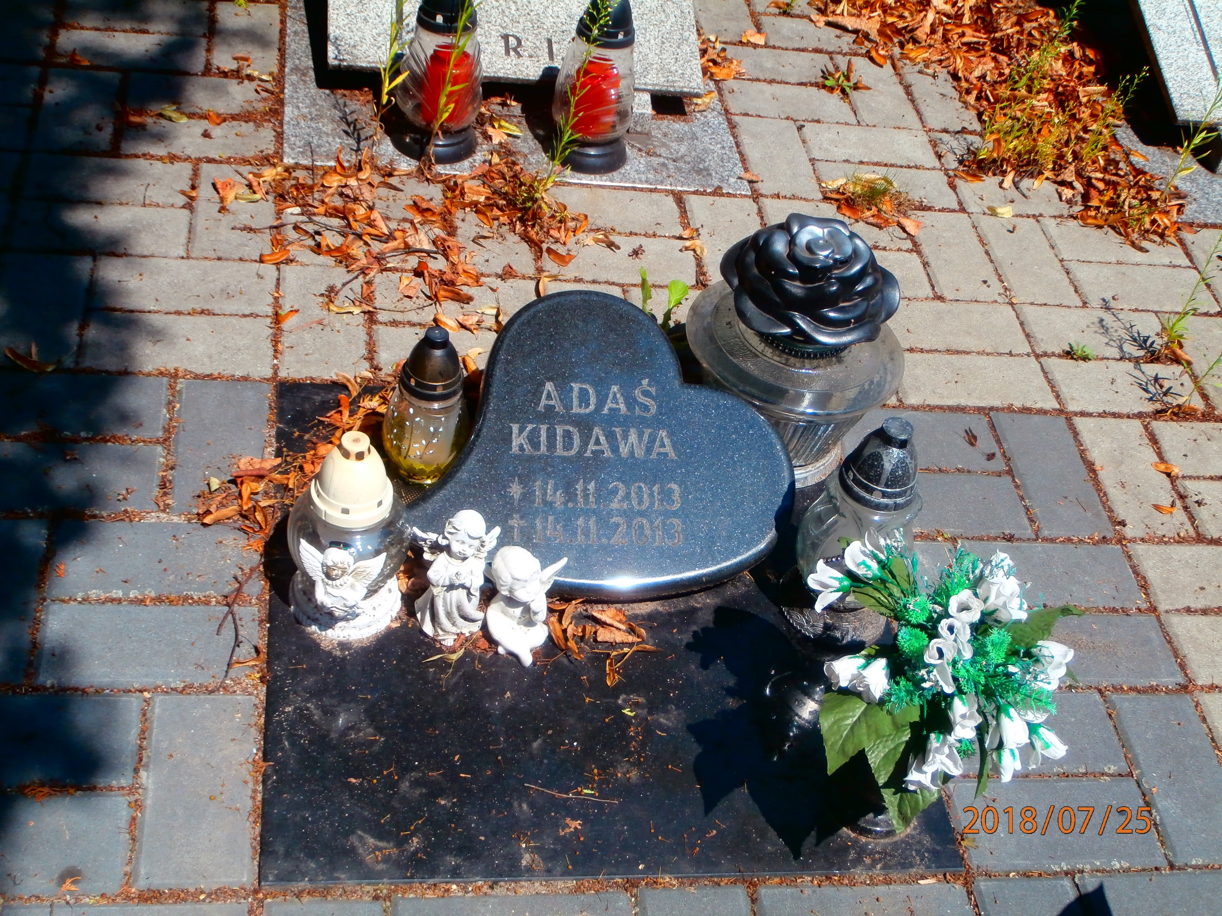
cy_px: 458
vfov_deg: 30.9
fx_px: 1659
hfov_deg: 40.4
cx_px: 611
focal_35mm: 47
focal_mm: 8.29
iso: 100
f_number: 4.2
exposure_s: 1/800
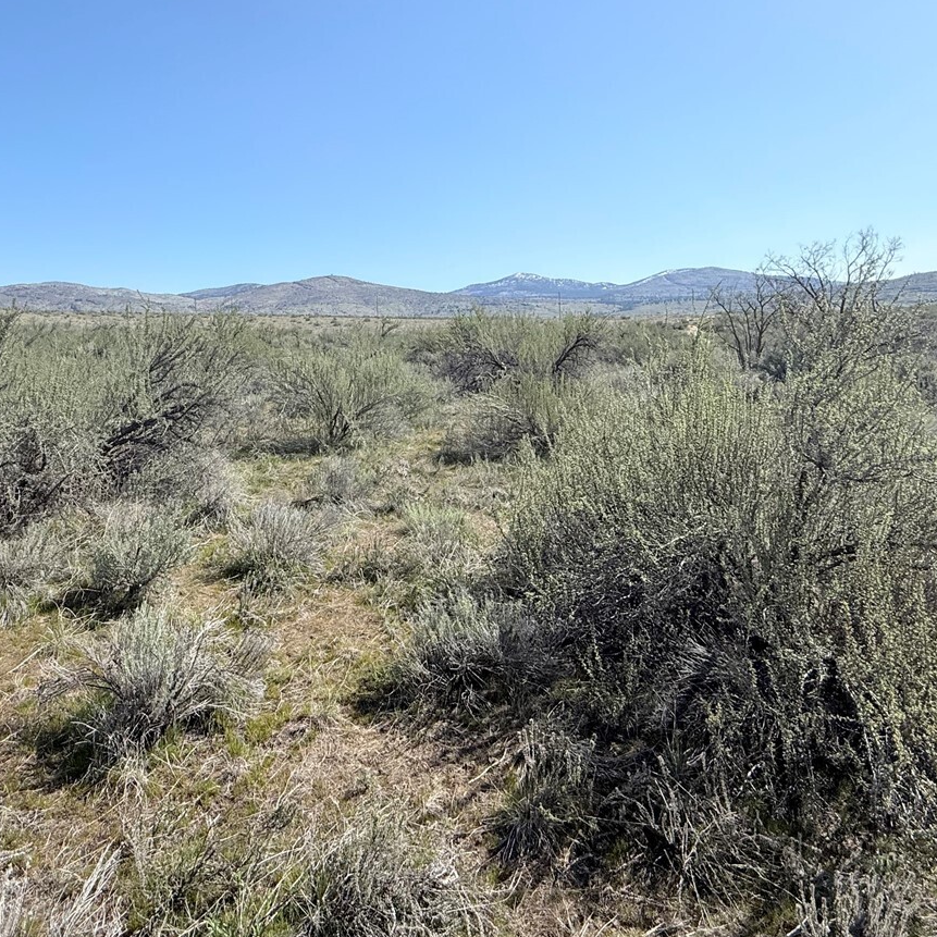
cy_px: 298
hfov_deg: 66.8
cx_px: 390
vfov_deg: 65.2
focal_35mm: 23
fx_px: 704
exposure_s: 1/2410
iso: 50
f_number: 2.2
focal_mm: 2.22
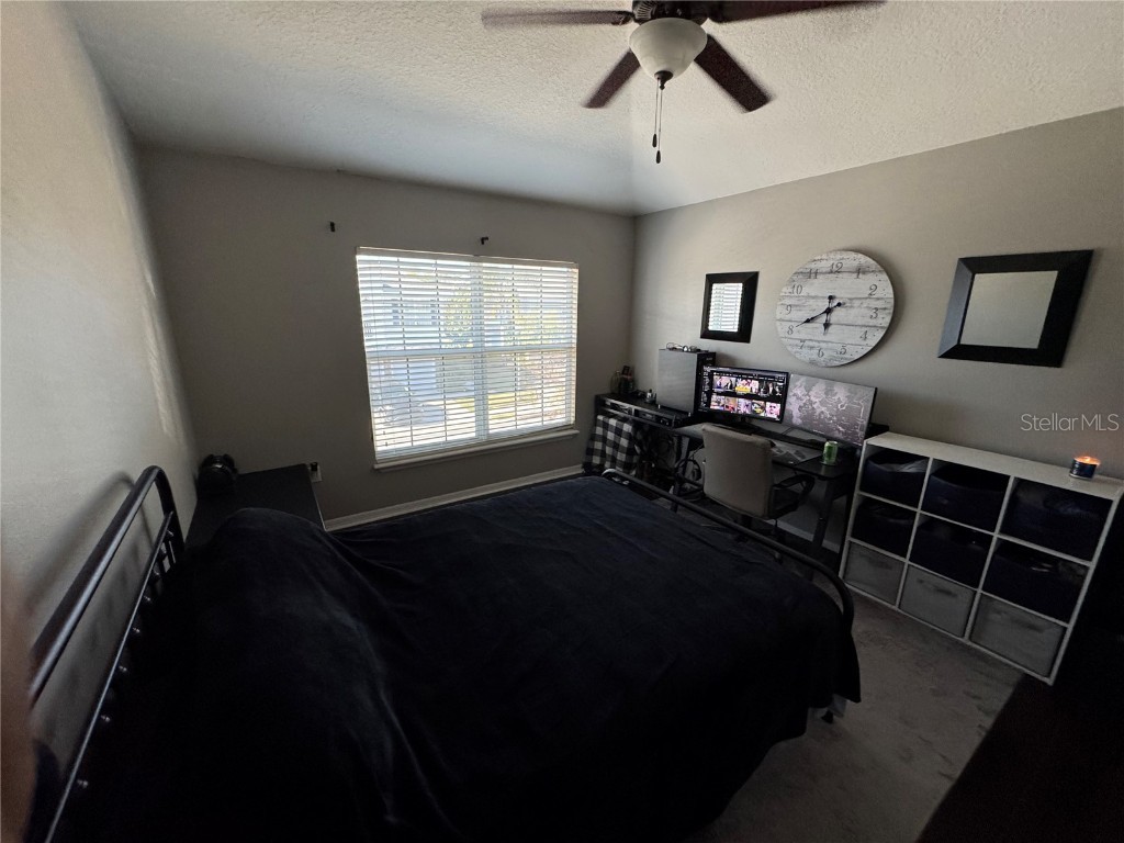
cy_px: 422
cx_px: 562
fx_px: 455
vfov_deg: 85.7
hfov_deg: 102.1
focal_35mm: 14
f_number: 2.2
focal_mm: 2.22
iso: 320
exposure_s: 1/120
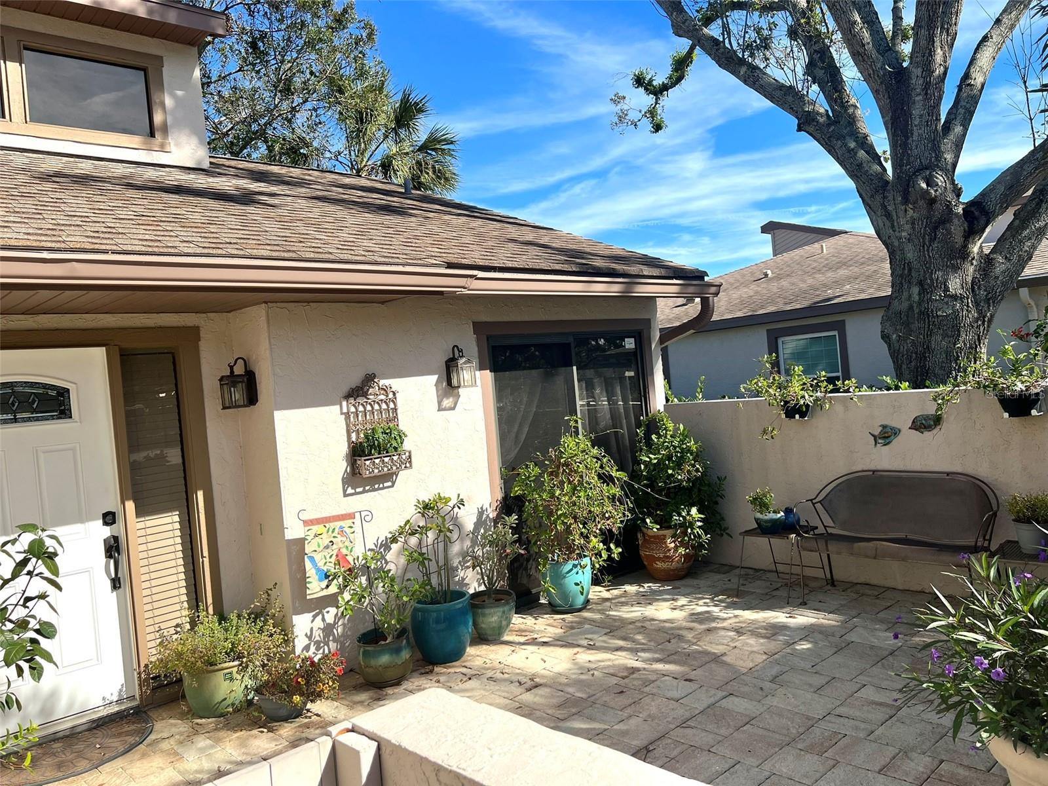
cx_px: 524
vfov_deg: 53.1
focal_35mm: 26
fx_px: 787
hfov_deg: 67.3
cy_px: 393
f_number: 1.5
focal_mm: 5.7
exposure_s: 1/3257
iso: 50
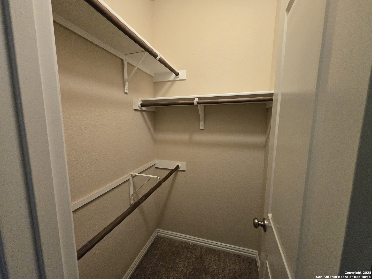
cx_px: 186
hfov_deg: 106.2
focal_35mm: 13
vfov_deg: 89.9
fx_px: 140
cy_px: 140
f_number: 2.2
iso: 500
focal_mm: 1.7
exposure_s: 1/60
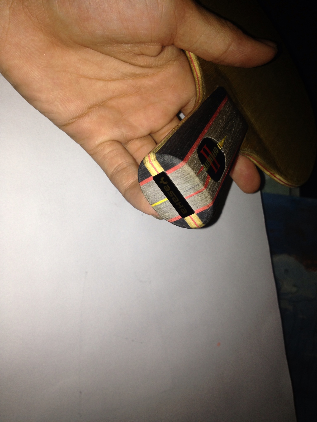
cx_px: 158
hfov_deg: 40.7
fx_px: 427
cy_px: 211
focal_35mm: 35
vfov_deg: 52.6
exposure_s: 1/47
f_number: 2.4
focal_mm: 4.28
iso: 50
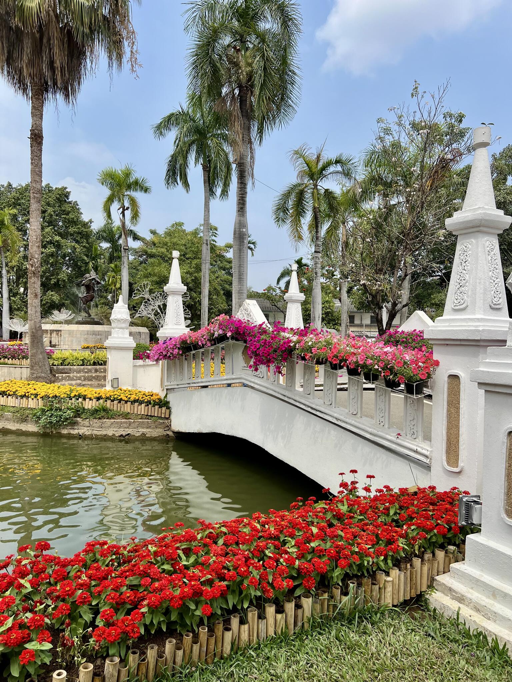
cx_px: 256
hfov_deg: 53.1
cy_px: 341
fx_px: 513
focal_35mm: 26
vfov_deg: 67.3
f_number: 1.5
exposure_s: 1/3356
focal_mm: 5.7
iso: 50
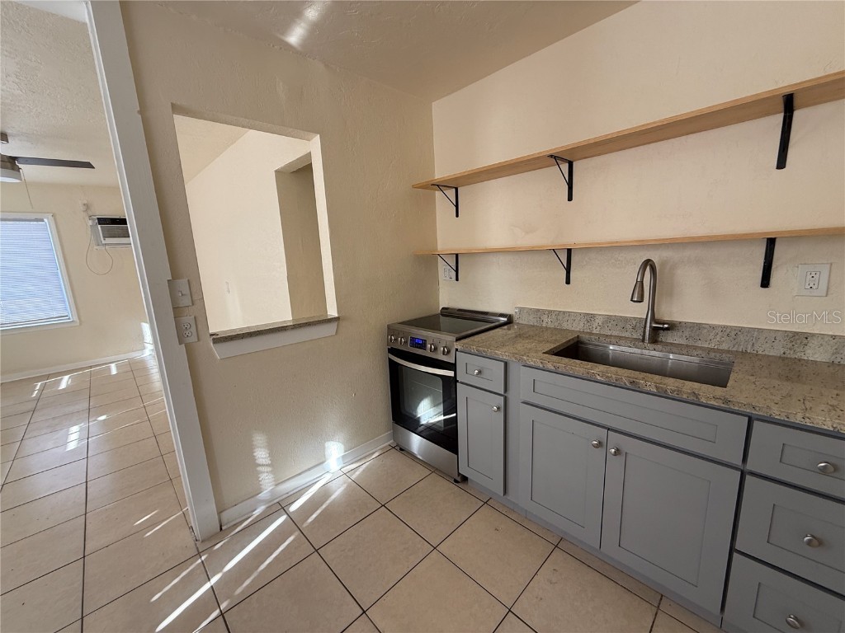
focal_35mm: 14
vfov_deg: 85.7
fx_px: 342
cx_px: 422
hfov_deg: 102.1
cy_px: 316
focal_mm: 2.22
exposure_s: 1/99
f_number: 2.2
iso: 64
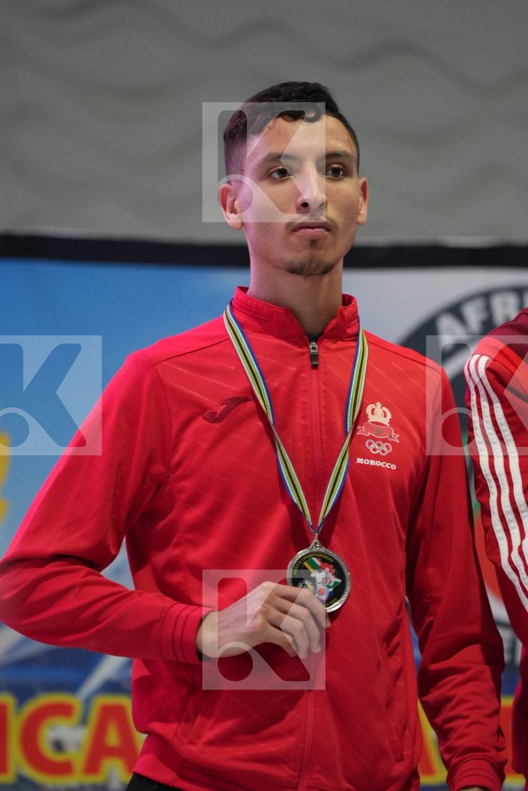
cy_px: 396
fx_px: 6599
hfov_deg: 4.6
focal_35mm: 300
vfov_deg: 6.9
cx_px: 264
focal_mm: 200
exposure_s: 1/250
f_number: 2.8
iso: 2500
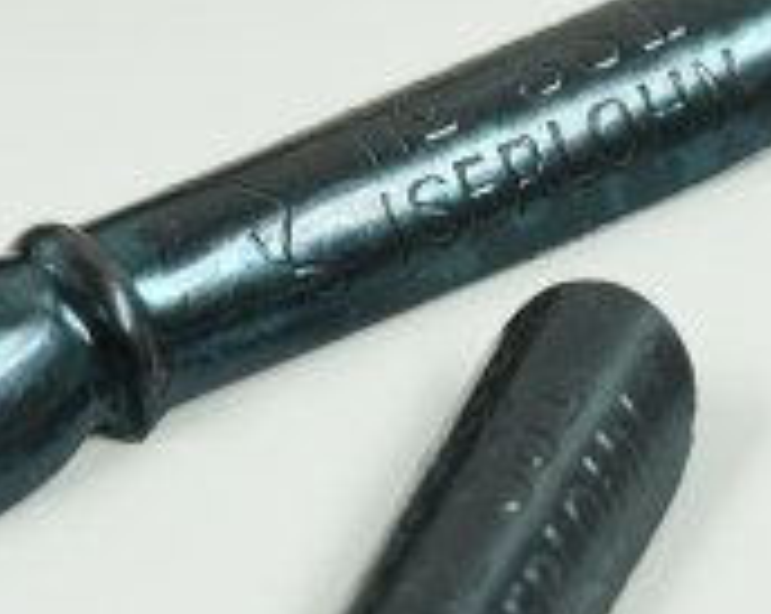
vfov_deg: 2.5
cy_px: -74
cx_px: -188
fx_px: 14329
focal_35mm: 629
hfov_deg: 3.1
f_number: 8
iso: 400
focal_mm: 90
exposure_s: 1/25
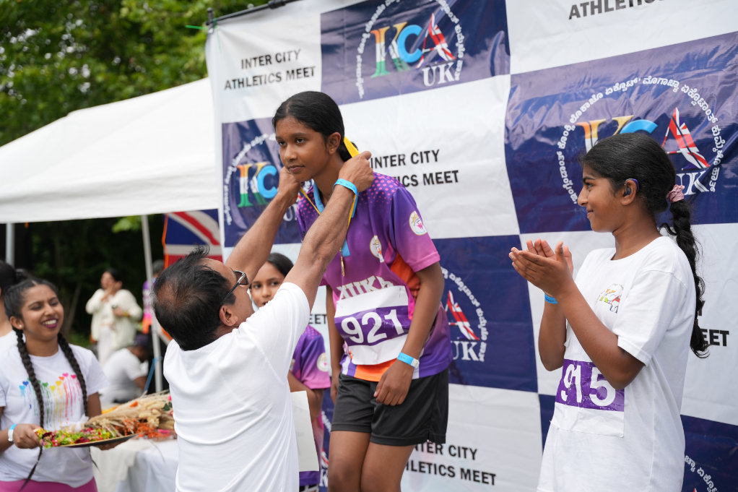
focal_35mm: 42
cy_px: 246
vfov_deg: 31.6
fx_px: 869
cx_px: 369
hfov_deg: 46.0
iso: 250
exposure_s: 1/2000
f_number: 2.8
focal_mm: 42.4
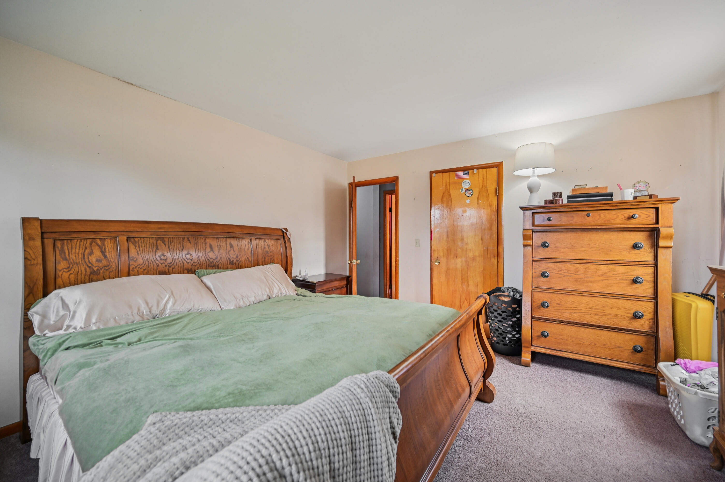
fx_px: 282
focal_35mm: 14
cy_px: 241
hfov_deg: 104.3
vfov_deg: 81.1
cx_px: 362
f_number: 4
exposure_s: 1/20
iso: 400
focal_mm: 14
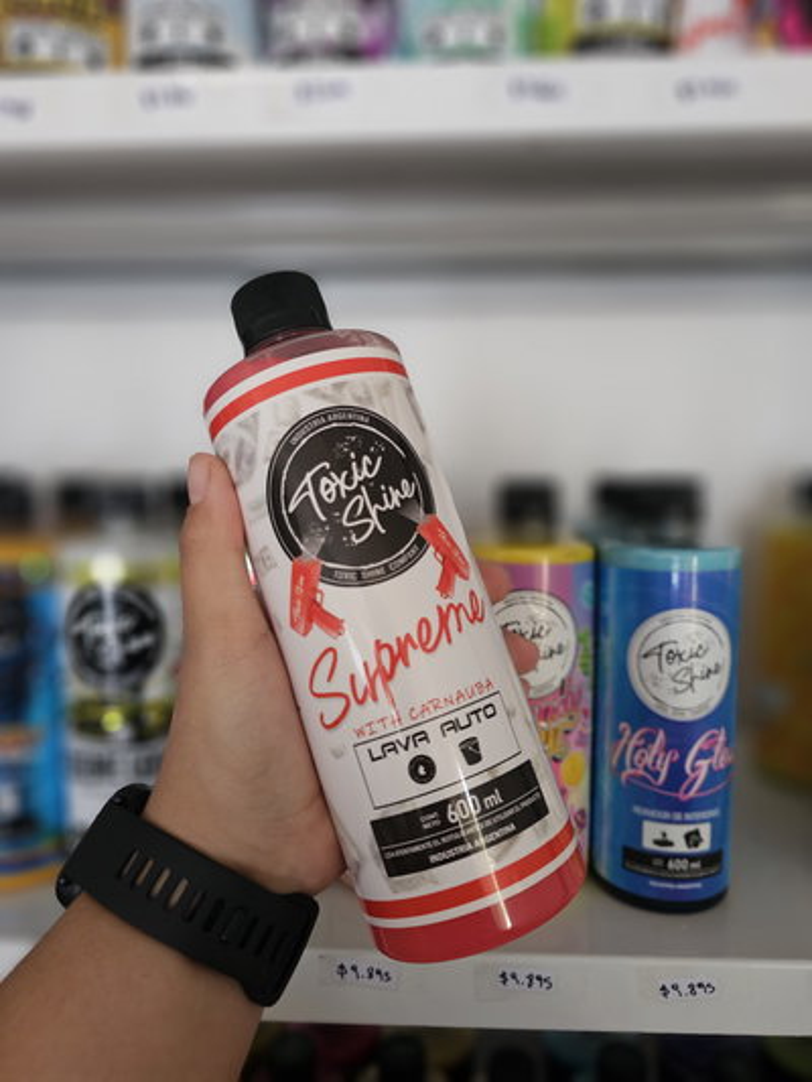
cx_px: 406
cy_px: 541
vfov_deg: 73.9
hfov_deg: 58.9
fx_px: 719
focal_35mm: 23
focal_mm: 6.3
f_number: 1.7
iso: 500
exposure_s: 1/33.3
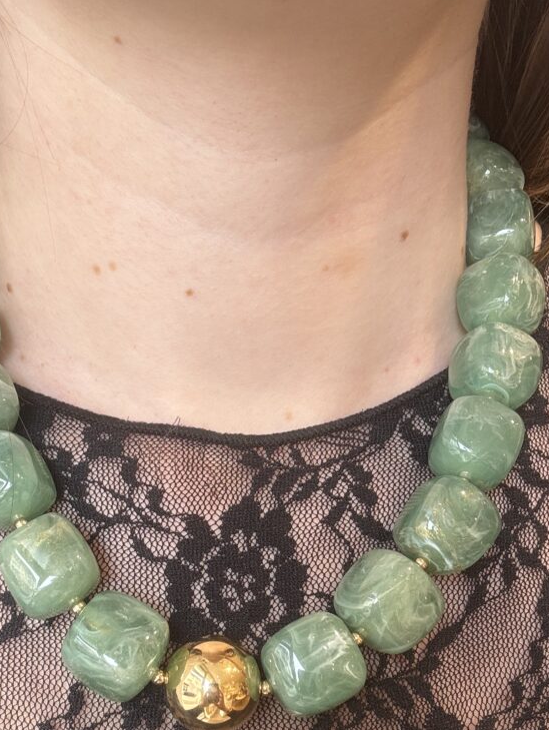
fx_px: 887
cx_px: 217
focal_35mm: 42
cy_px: 494
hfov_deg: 34.3
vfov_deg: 44.0
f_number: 1.9
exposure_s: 1/121
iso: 64
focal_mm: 2.69
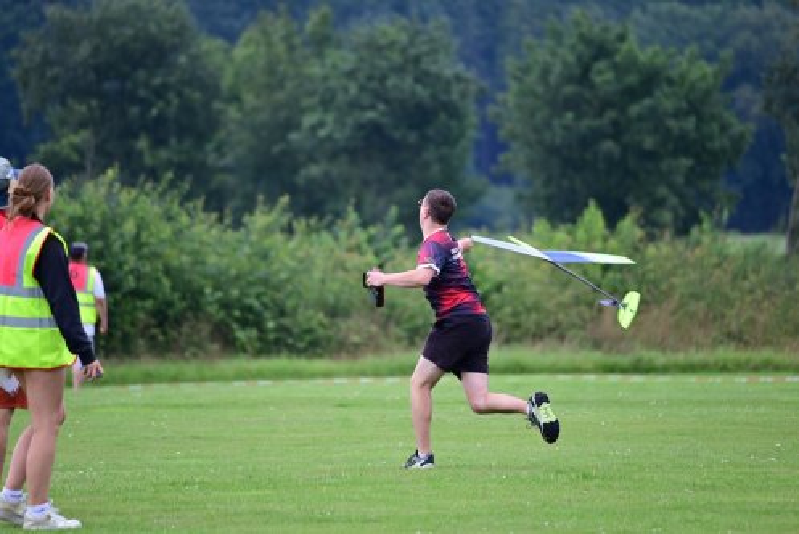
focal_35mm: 400
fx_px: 8883
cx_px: 400
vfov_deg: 3.4
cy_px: 267
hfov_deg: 5.2
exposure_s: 1/1250
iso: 1000
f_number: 6.3
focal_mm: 400
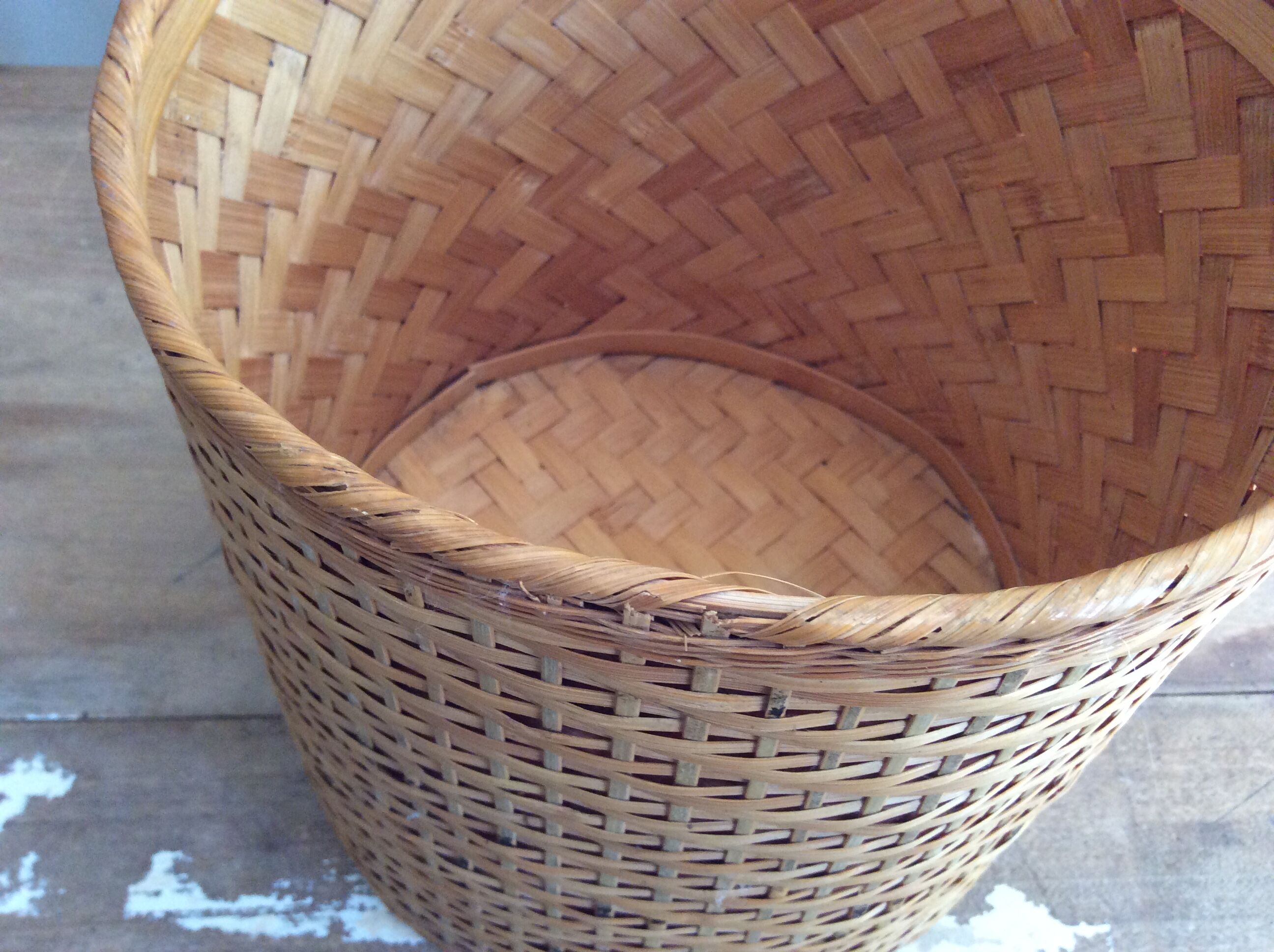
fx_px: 1176
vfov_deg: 44.1
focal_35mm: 32
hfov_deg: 56.9
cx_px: 637
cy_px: 476
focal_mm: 3.3
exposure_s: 1/25
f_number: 2.4
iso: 125
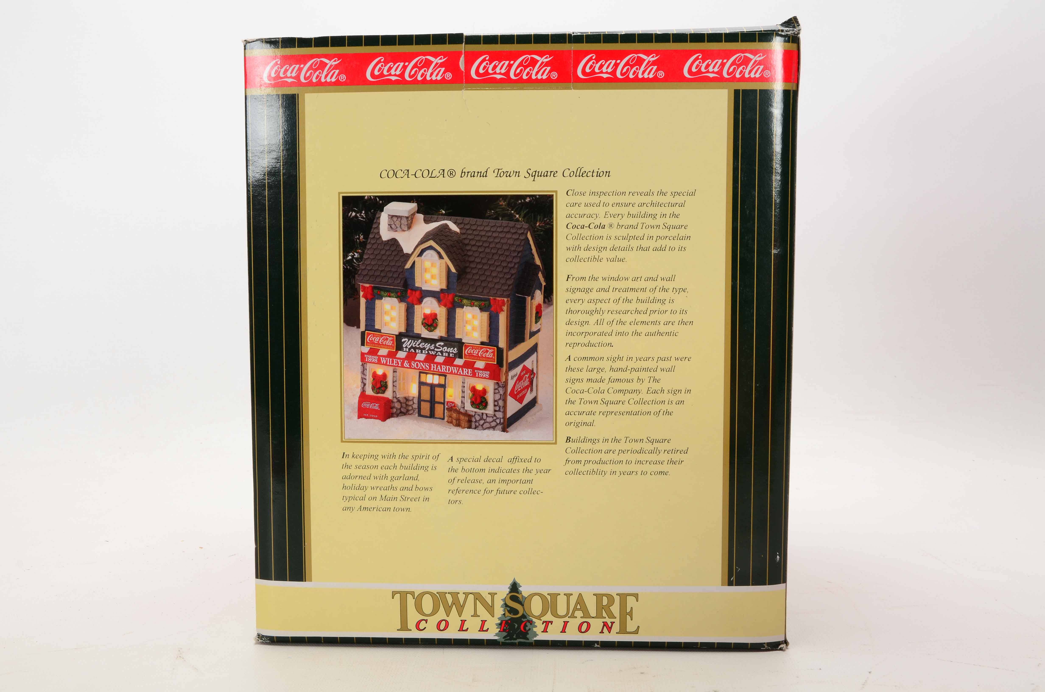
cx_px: 522
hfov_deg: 49.6
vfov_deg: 34.1
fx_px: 1130
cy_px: 346
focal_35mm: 39
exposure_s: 1/160
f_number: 14
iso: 200
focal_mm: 26
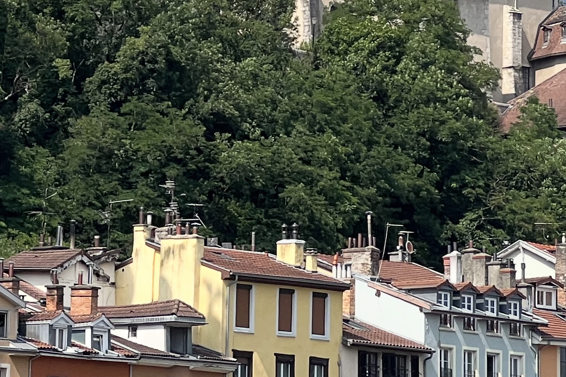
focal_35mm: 255
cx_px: 20
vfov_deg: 5.4
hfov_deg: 8.0
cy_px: -113
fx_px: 4009
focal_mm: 9
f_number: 2.8
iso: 32
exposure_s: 1/690
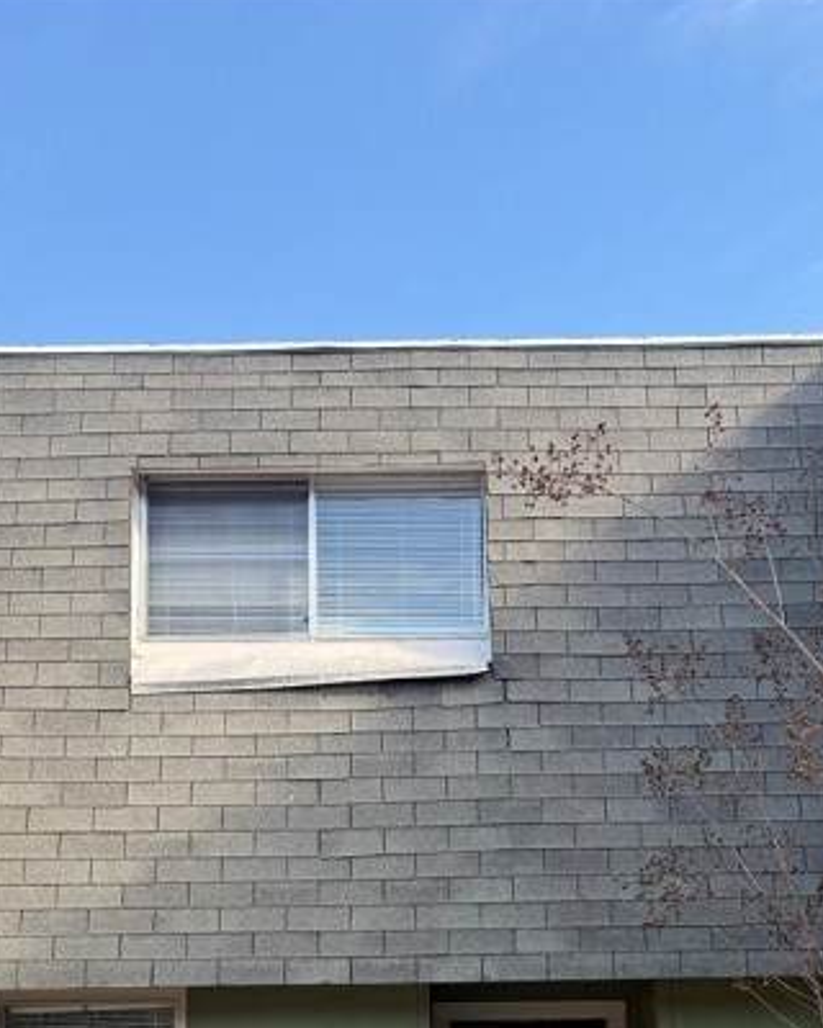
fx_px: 1370
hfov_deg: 33.4
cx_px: 437
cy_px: 971
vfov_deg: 37.7
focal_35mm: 45
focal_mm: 6.76
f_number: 1.78
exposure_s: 1/878
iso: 100
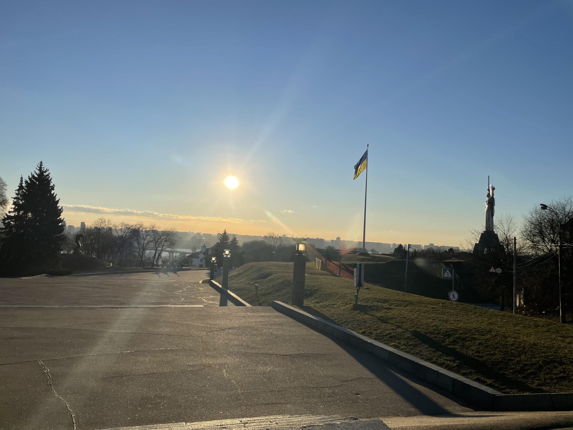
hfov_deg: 67.3
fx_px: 430
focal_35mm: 26
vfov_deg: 53.1
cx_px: 286
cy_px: 215
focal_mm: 4.2
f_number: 1.6
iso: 32
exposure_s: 1/8403
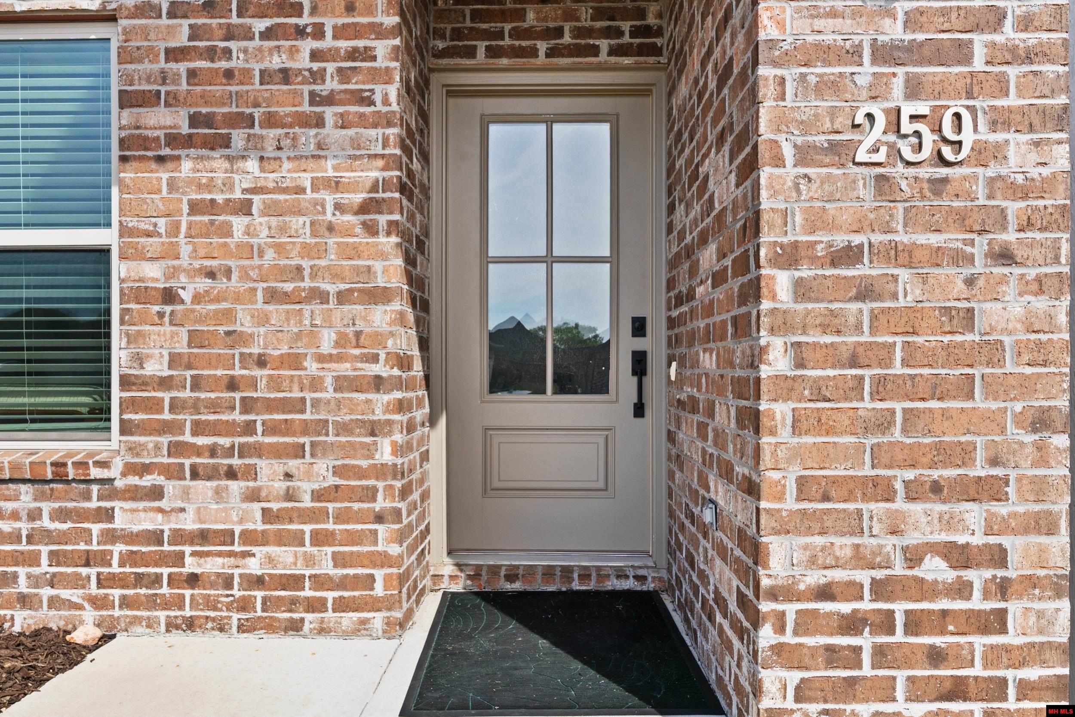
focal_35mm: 27
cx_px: 538
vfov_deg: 47.9
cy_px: 358
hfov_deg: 67.4
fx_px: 806
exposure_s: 1/80
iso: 200
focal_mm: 18
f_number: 9
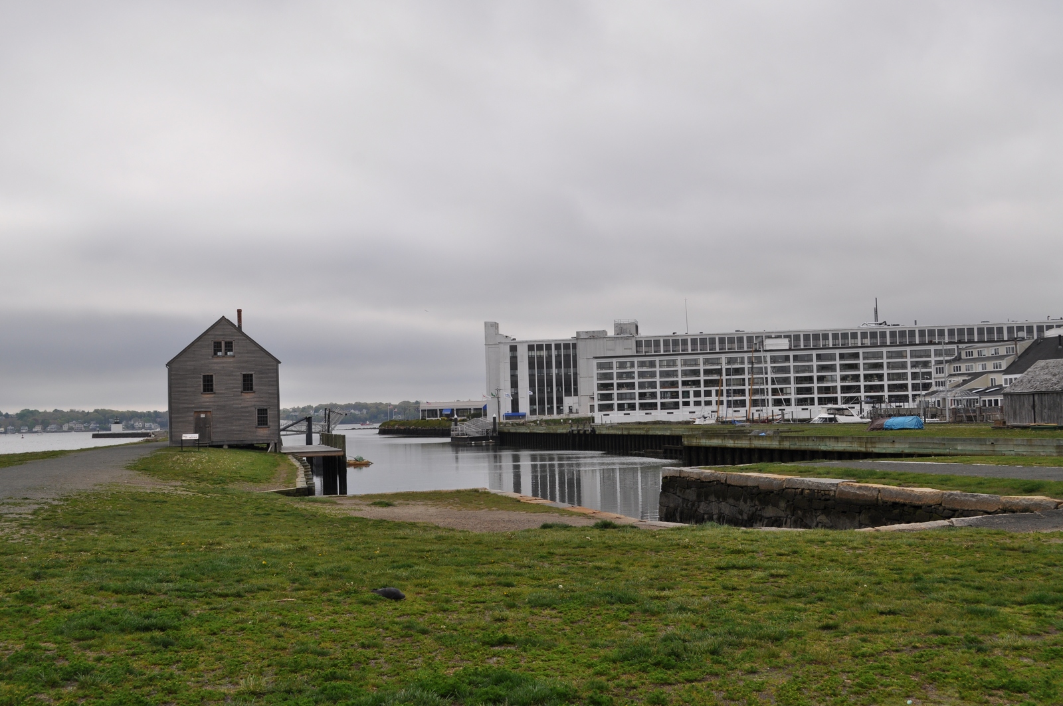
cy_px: 353
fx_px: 1150
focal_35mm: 39
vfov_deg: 34.1
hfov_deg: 49.6
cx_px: 532
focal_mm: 26
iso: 200
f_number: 9
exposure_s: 1/320
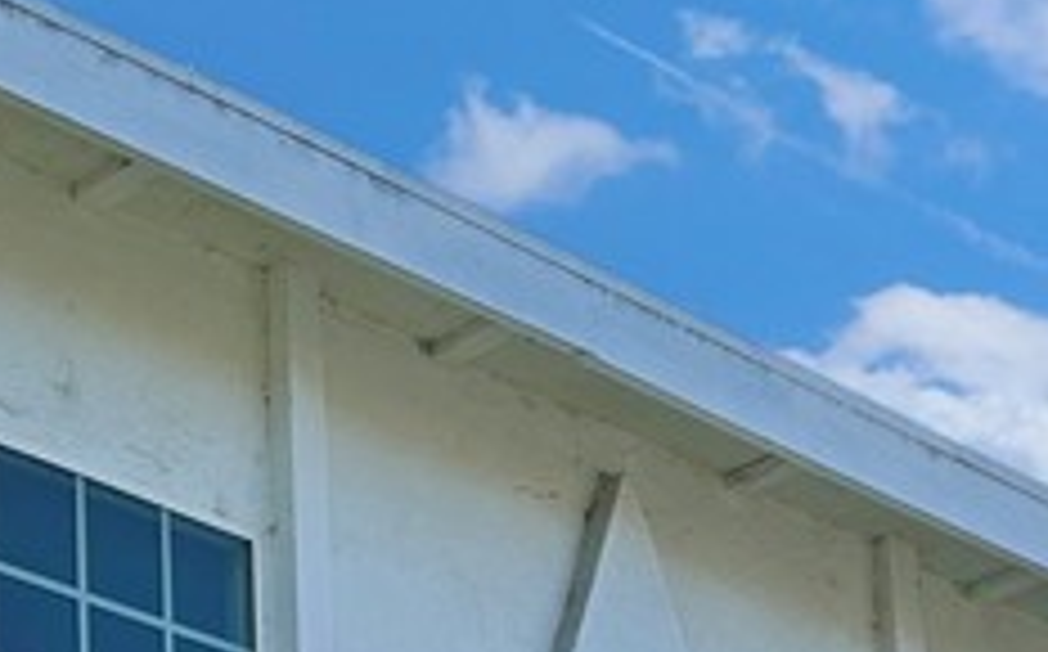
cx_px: 45
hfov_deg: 18.2
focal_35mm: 112
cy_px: 1331
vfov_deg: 10.6
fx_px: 3195
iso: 80
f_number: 1.78
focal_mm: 6.86
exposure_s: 1/5263
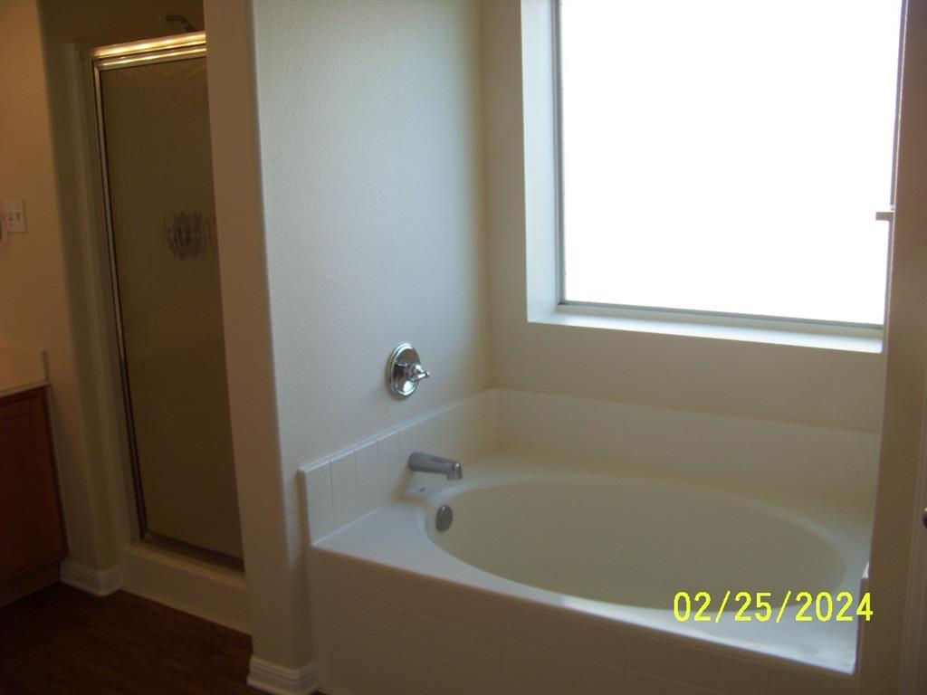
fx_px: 964
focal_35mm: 36
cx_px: 464
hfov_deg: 51.4
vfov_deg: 39.7
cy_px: 348
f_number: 2.8
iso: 68
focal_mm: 5.85
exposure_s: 1/80
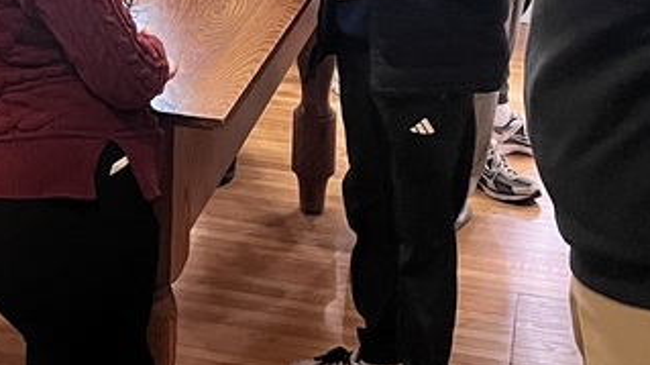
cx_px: 86
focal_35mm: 91
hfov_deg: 22.9
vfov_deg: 12.4
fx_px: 1568
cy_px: -228
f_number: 1.5
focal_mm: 5.7
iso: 320
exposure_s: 1/60
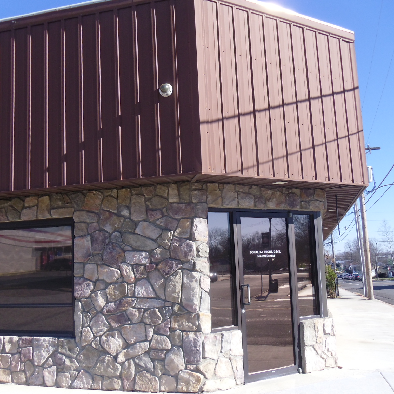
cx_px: 177
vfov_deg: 44.9
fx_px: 476
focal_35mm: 37
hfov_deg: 44.9
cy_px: 199
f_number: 3.3
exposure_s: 1/534
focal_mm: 5.6
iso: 80
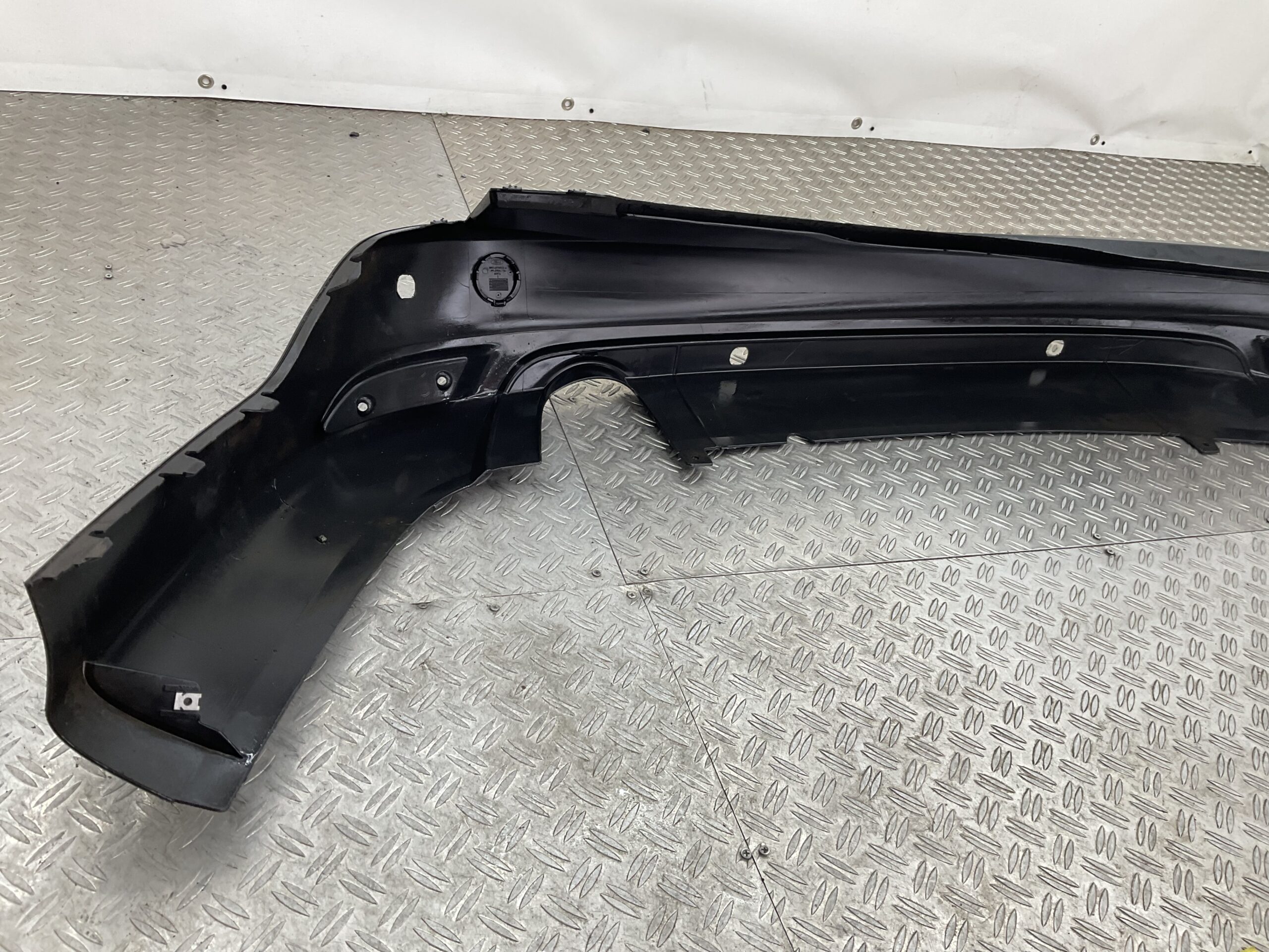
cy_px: 476
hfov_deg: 61.7
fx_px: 1063
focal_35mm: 29
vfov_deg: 48.2
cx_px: 634
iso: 32
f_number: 1.8
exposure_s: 1/100
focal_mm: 3
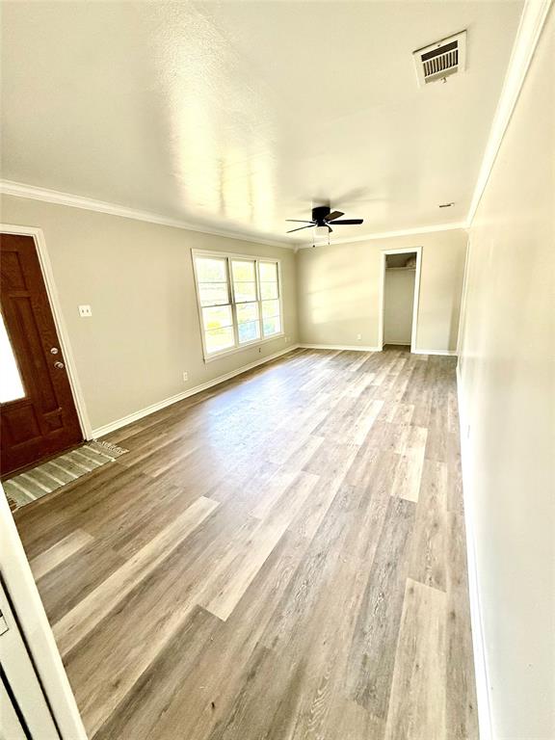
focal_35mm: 14
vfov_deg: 102.1
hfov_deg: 85.7
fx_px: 299
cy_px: 370
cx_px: 278
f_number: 2.2
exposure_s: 1/99
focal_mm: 2.22
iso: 125
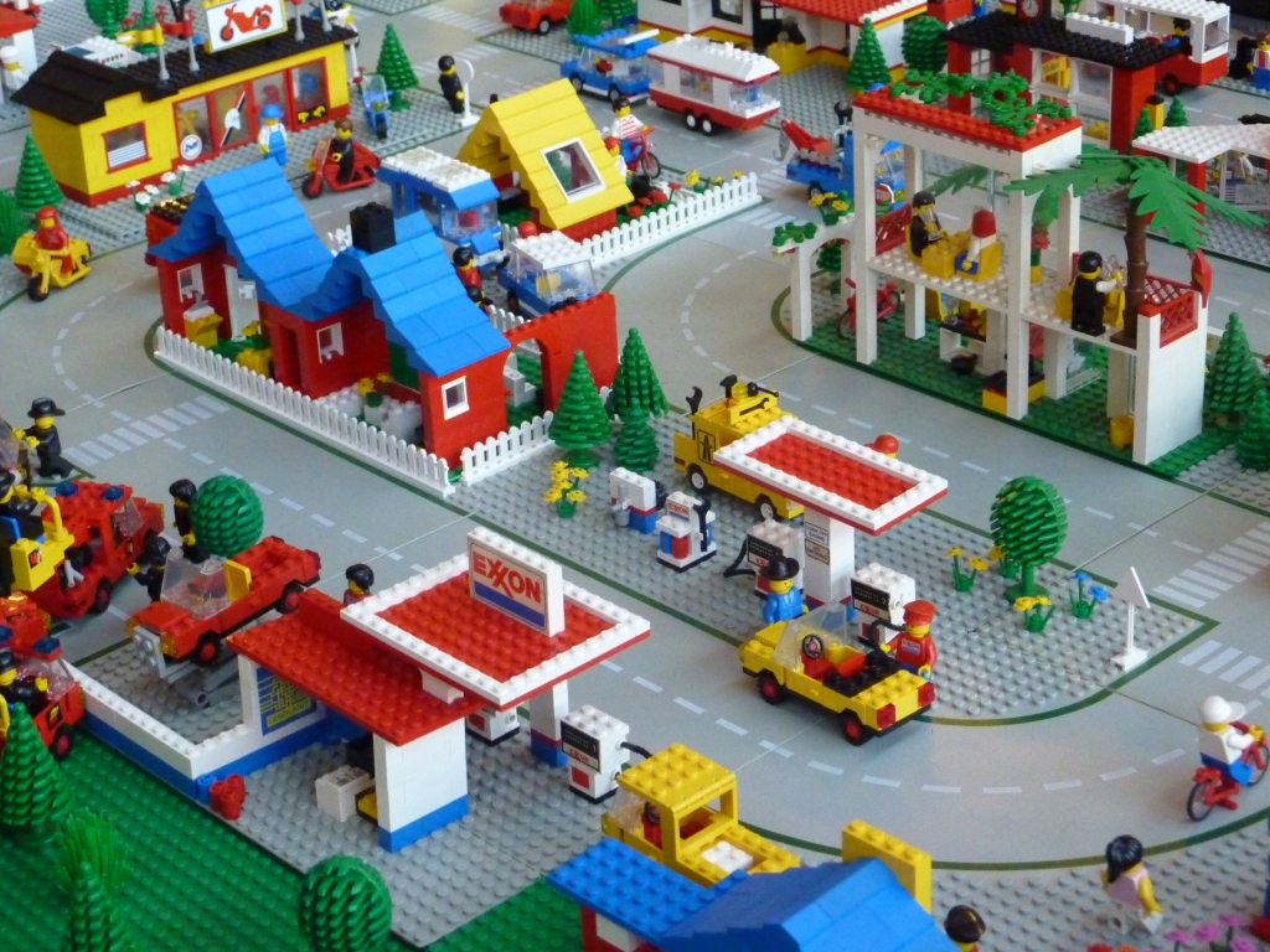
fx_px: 2458
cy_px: 476
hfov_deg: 29.0
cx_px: 635
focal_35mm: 67
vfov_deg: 21.9
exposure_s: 1/40
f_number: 4.1
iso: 800
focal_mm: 11
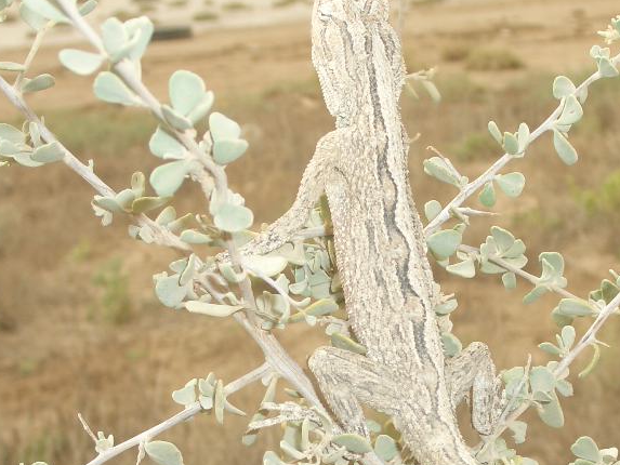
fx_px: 1720
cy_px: 340
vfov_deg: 15.3
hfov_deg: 20.3
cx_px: 453
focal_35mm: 96
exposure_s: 1/800
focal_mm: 9.2
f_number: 3.7
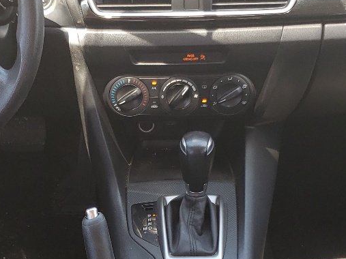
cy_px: 235
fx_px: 819
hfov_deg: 23.8
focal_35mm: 82
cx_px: 147
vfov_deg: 17.7
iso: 50
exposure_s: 1/111
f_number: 1.5
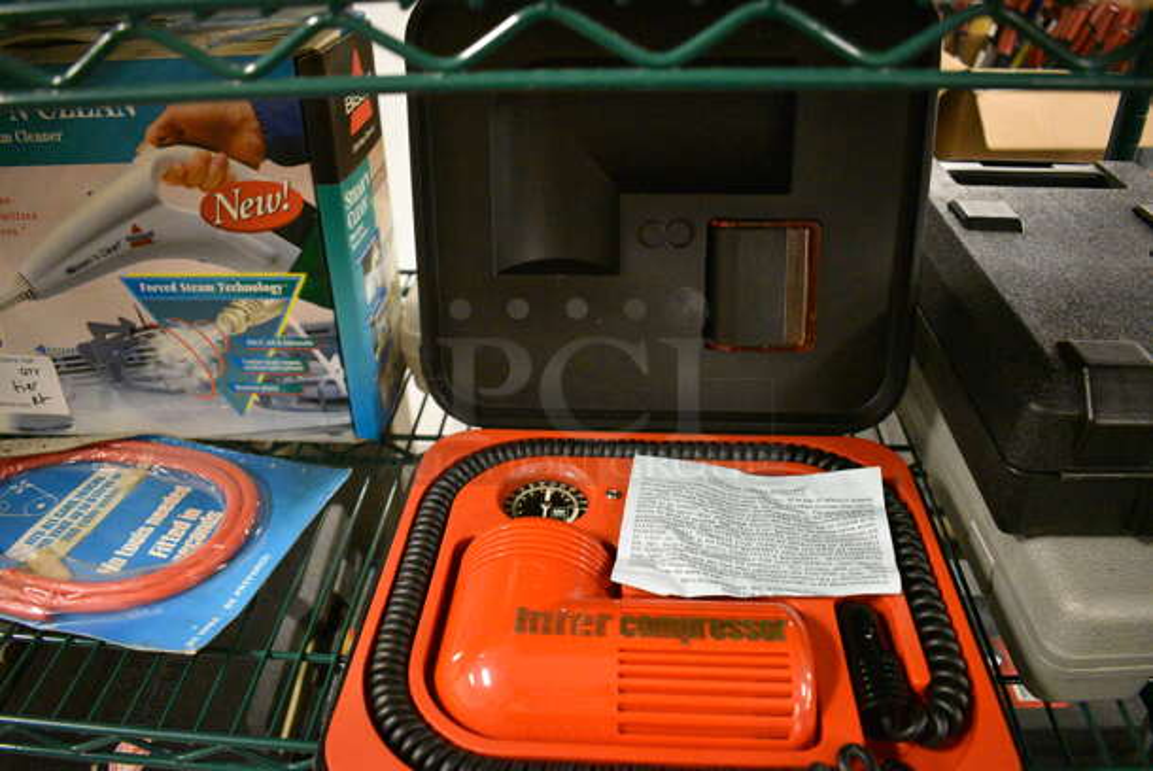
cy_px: 386
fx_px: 866
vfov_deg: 48.0
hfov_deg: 67.3
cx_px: 576
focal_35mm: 27
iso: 8000
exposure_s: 1/125
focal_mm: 18
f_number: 3.5
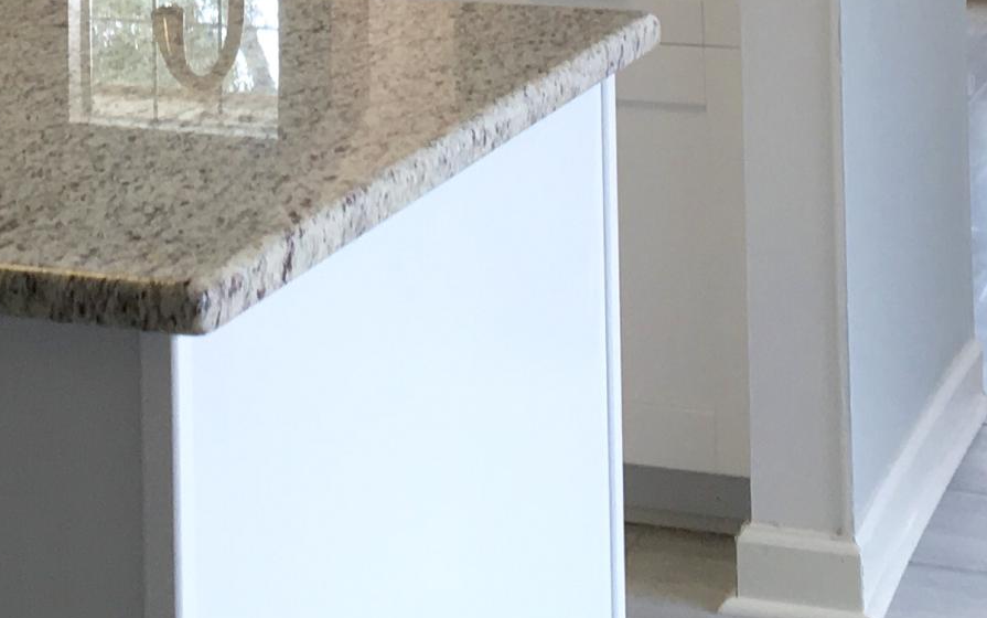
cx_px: 190
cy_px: -376
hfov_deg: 20.0
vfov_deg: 12.0
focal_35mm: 103
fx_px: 2771
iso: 32
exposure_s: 1/60
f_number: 2.2
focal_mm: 4.15
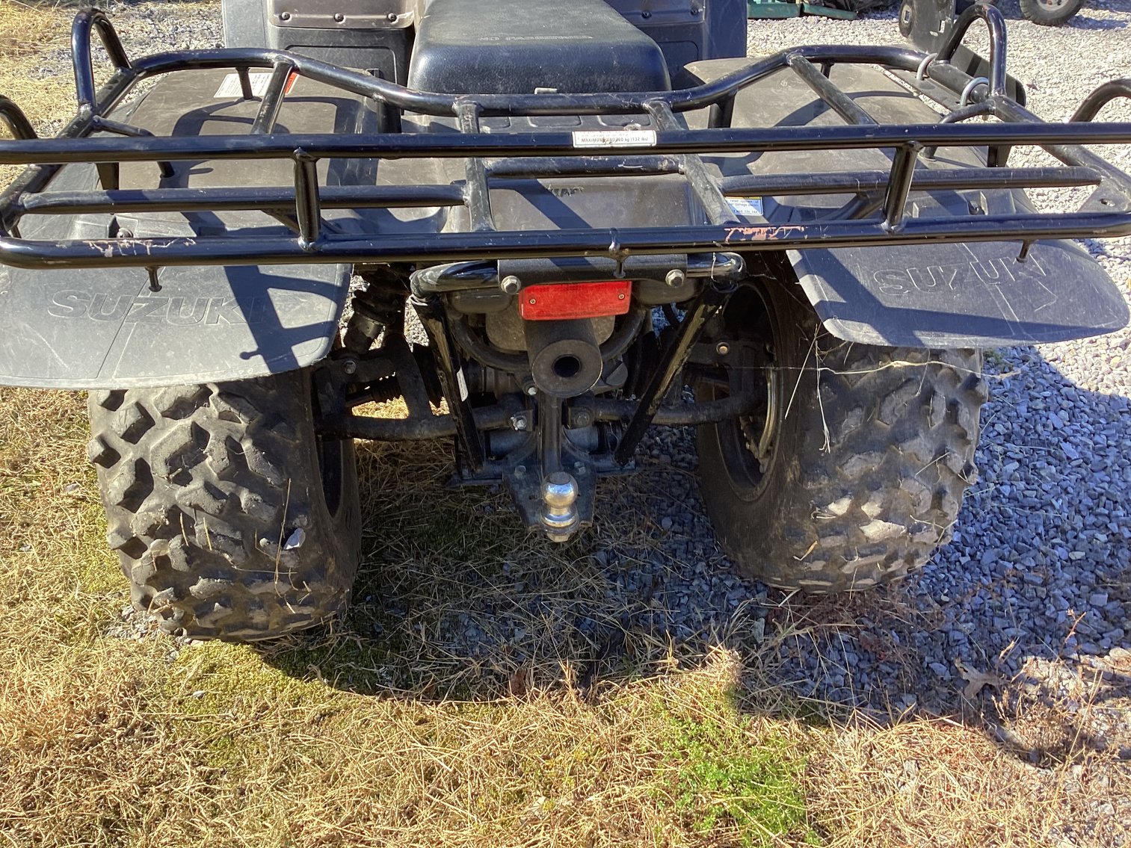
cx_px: 566
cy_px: 424
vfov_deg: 45.4
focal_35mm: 31
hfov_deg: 58.3
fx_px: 1013
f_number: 2.4
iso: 25
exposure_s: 1/120
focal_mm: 3.3
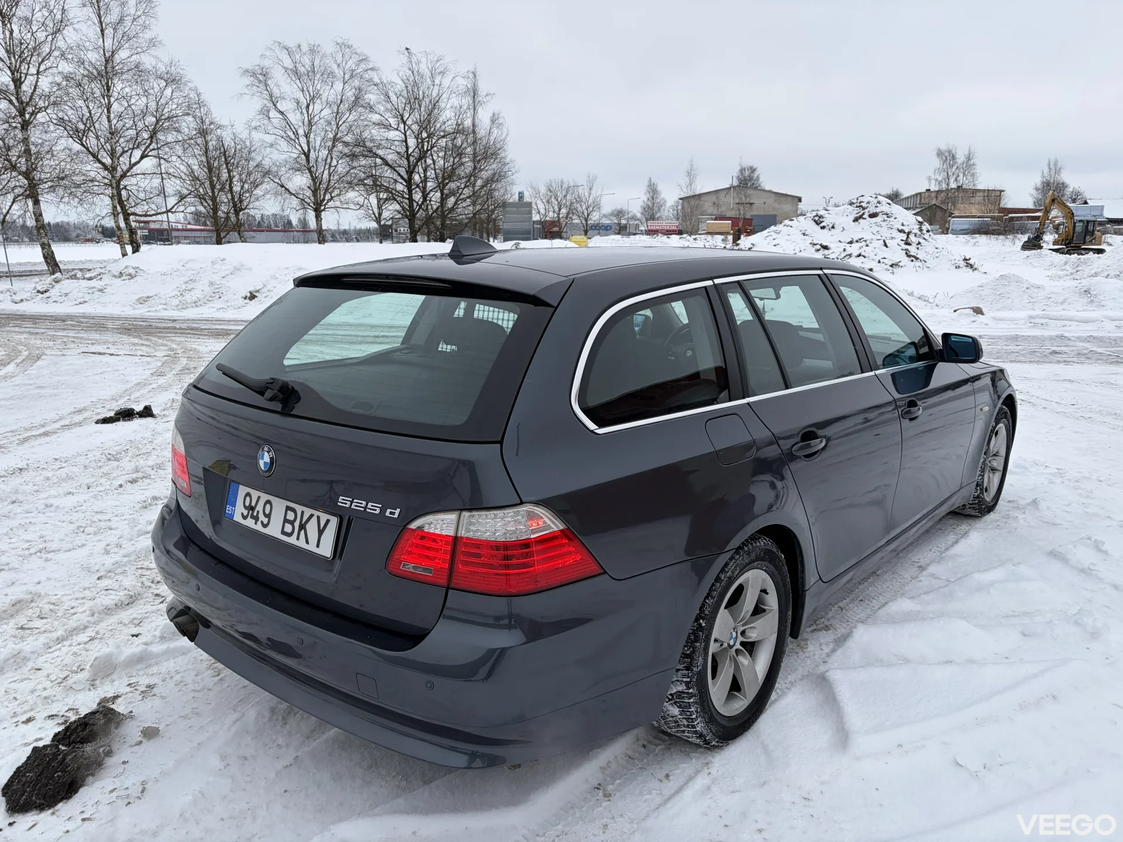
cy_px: 421
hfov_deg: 67.3
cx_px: 562
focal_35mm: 26
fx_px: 843
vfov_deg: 53.1
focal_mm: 5.96
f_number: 1.6
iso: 32
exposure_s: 1/138
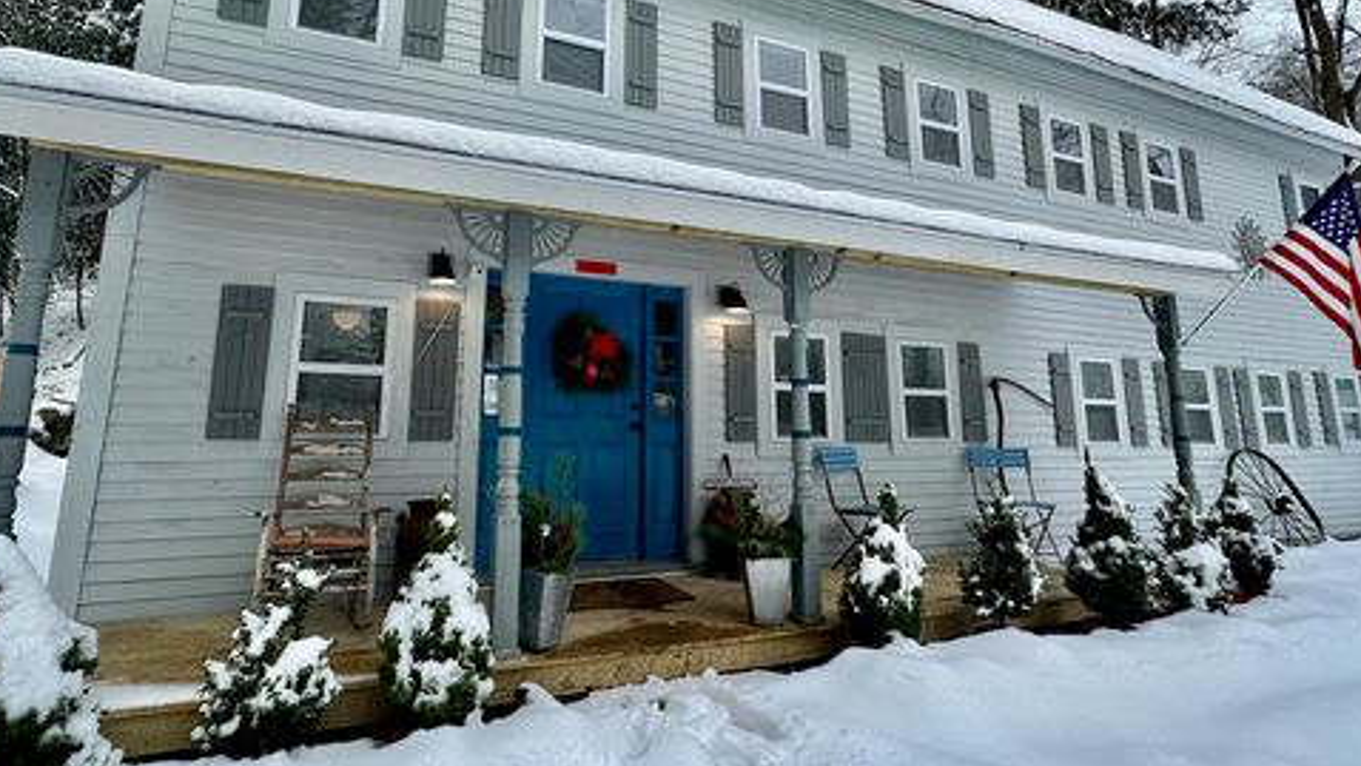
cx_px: 675
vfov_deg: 65.6
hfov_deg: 99.4
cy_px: 265
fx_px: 577
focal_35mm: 16
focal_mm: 2.22
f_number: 2.2
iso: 40
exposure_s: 1/458
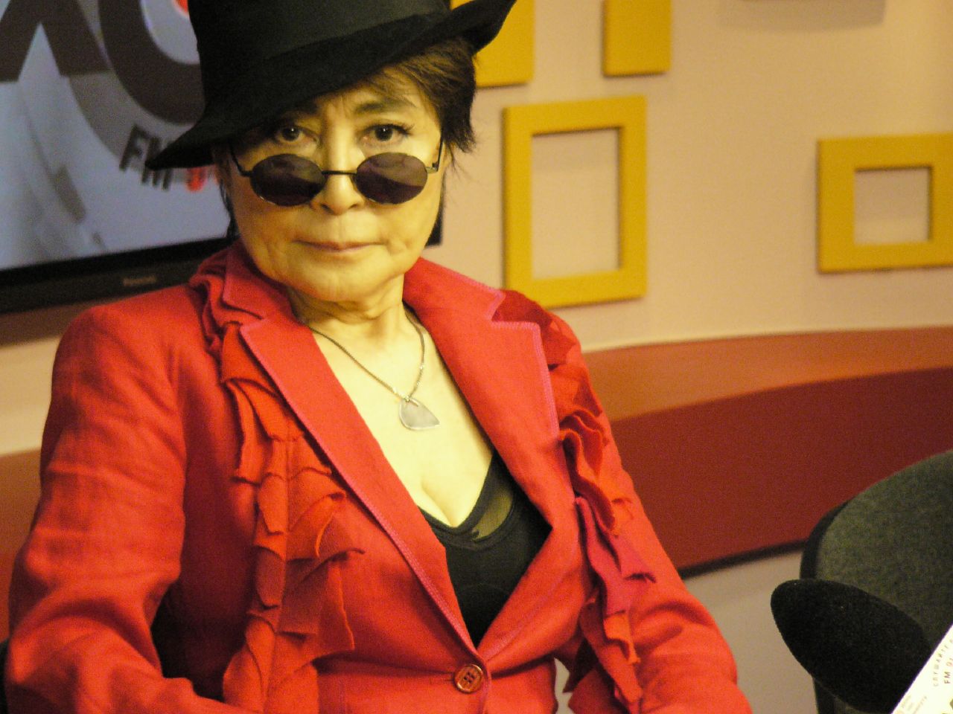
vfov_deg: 8.1
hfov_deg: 10.7
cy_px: 357
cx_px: 476
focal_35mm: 184
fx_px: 5066
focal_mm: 30.6
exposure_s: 1/50
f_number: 2.8
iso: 400
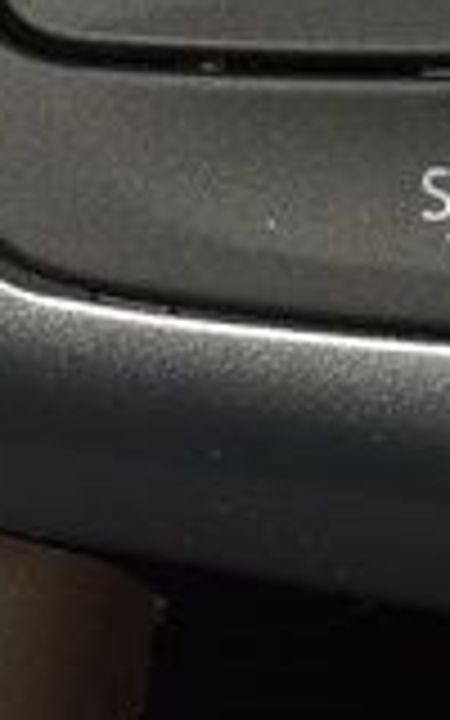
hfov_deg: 1.9
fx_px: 13402
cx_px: 472
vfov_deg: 3.1
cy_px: -173
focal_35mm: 683
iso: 100
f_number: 8
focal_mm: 70
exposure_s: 1/125
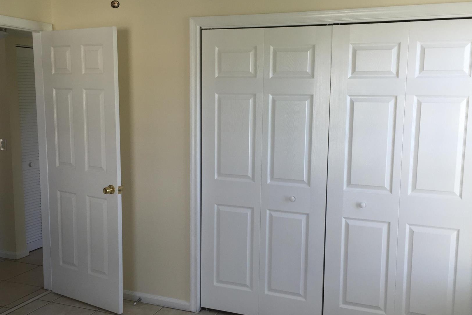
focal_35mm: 38
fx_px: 498
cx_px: 237
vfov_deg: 35.0
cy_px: 165
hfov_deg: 50.7
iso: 40
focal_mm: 4.15
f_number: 2.2
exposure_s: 1/120
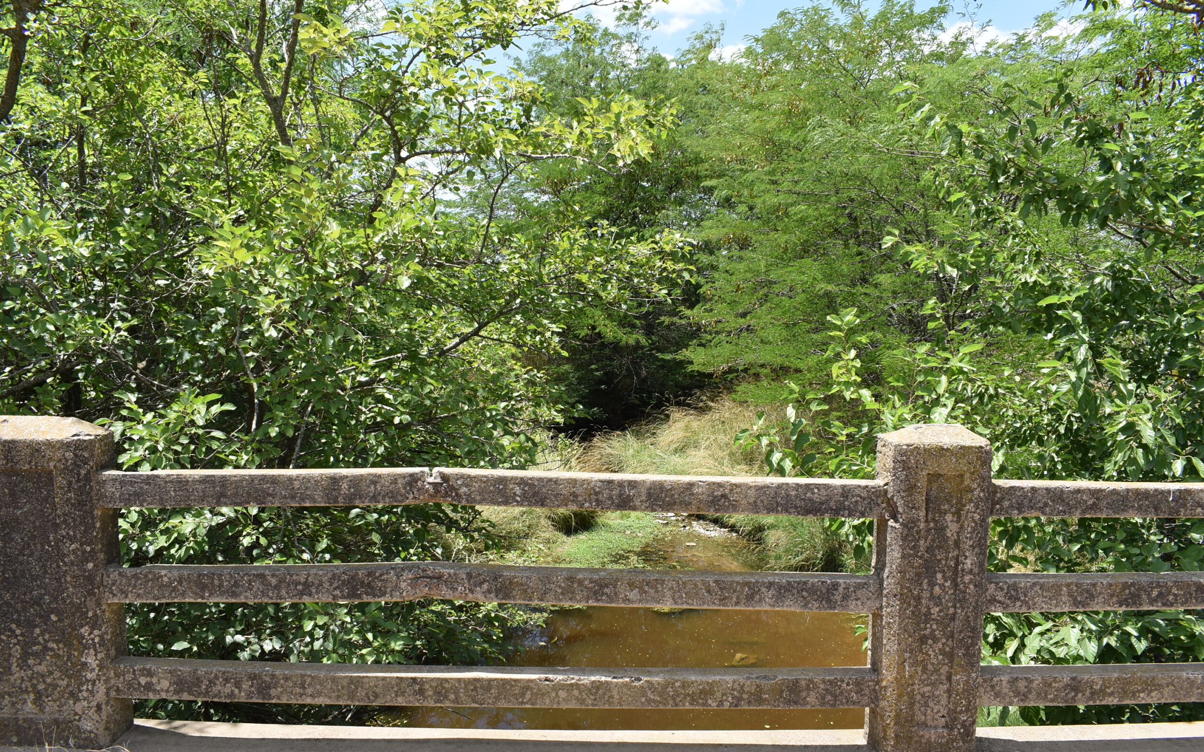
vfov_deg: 44.5
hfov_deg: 66.5
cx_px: 594
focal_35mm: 28
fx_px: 919
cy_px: 405
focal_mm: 18
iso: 200
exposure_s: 1/250
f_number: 8
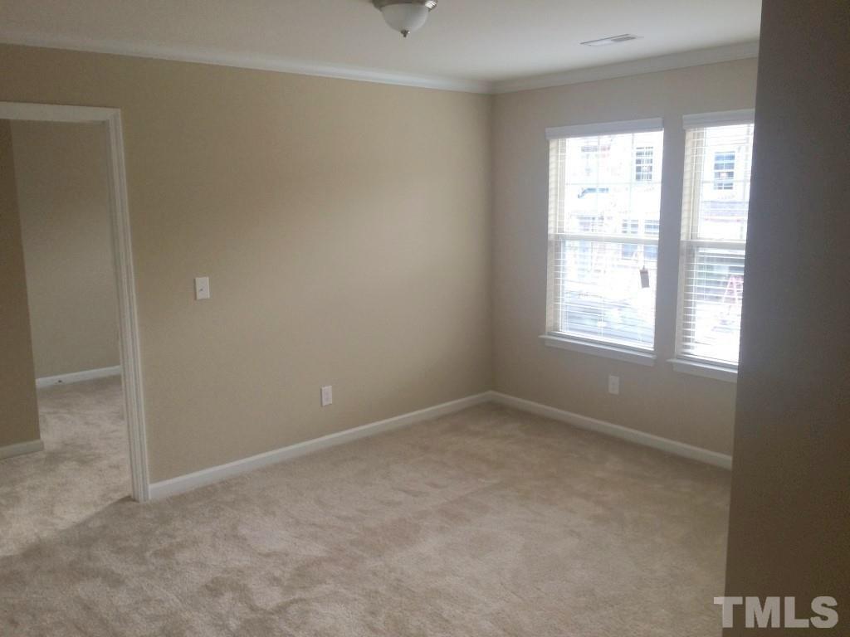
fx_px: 712
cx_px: 425
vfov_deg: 48.2
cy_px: 318
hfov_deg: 61.7
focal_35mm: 29
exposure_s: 1/30
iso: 100
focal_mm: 4.15
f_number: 2.2
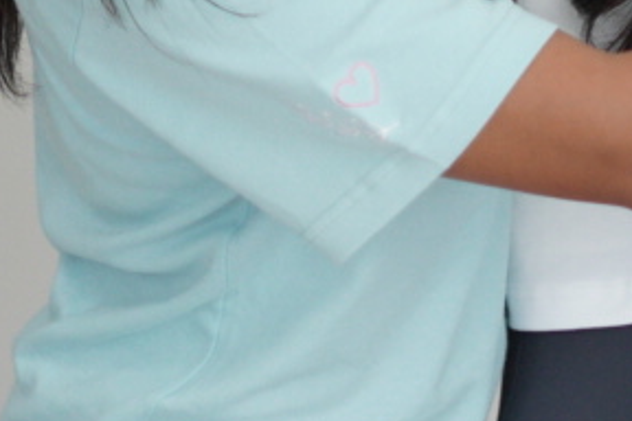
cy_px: -346
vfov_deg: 4.8
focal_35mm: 281
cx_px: 1415
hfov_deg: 7.0
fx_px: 4933
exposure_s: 1/640
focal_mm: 50
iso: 1000
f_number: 1.8
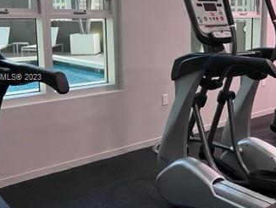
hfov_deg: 36.8
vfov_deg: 28.5
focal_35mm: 51
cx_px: 196
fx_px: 407
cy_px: 78
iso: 400
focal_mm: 5.7
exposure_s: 1/60
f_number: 1.5
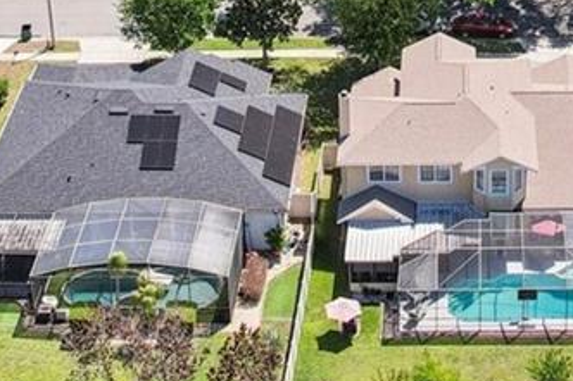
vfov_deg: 12.3
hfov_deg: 19.0
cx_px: 483
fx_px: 1686
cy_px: -193
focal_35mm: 106
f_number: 2.8
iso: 150
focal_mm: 8.4
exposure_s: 1/2000
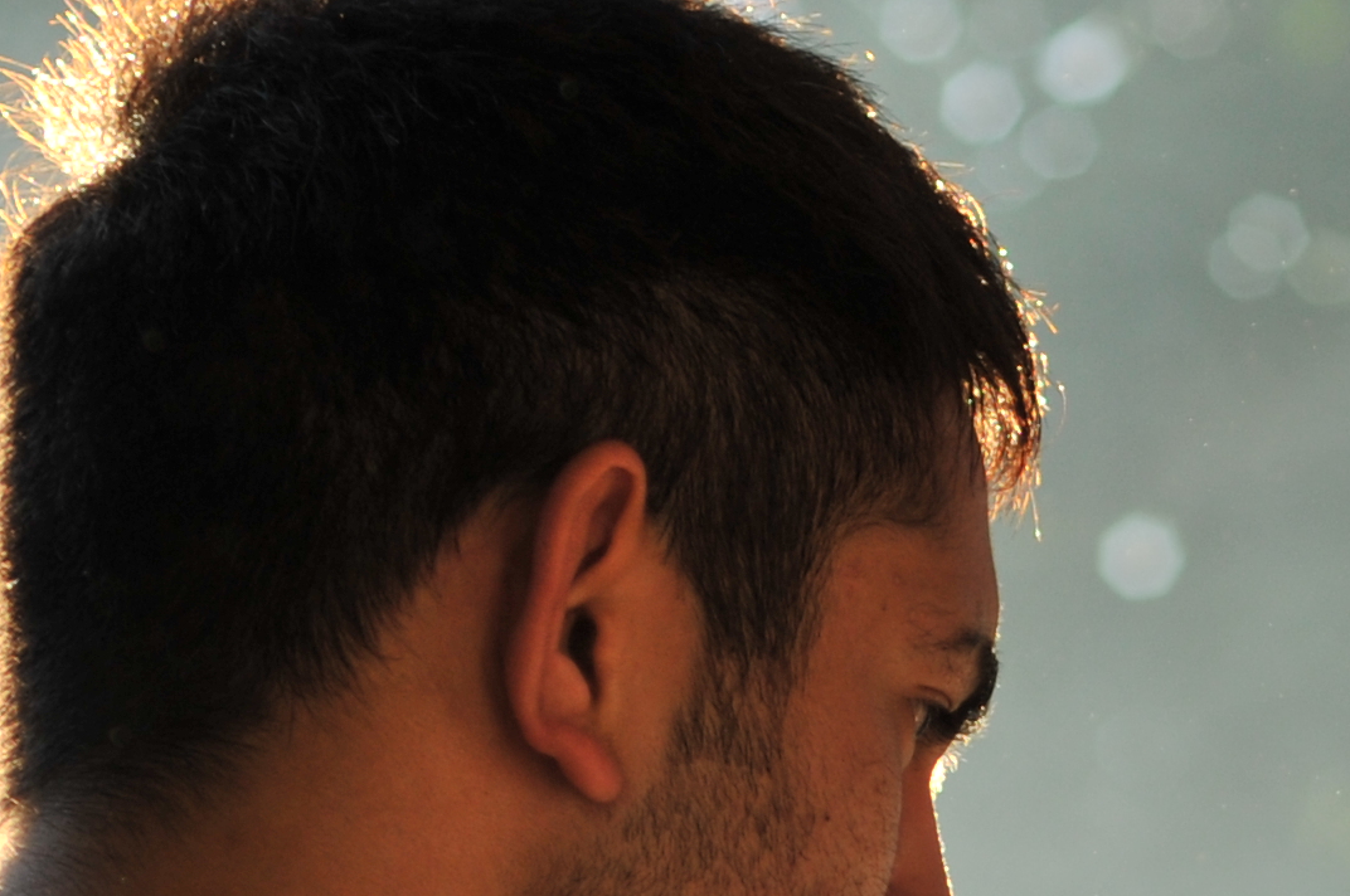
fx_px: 11236
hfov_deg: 6.9
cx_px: 1285
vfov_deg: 4.5
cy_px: 1667
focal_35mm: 300
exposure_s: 1/320
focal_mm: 50
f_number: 2.8
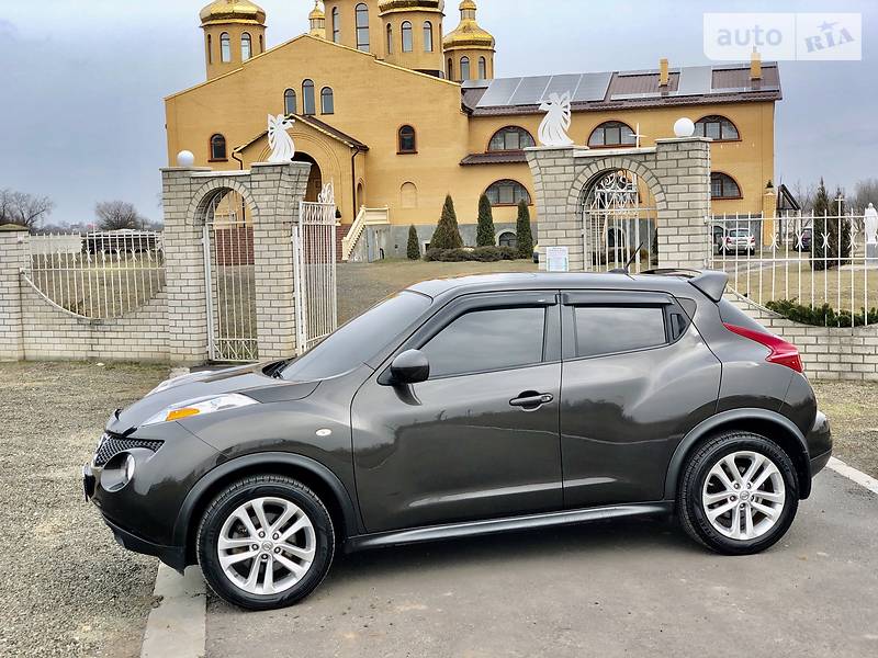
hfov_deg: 36.8
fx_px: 1319
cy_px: 329
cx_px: 439
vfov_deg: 28.0
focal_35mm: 52
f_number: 2.4
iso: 16
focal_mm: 6
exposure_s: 1/343
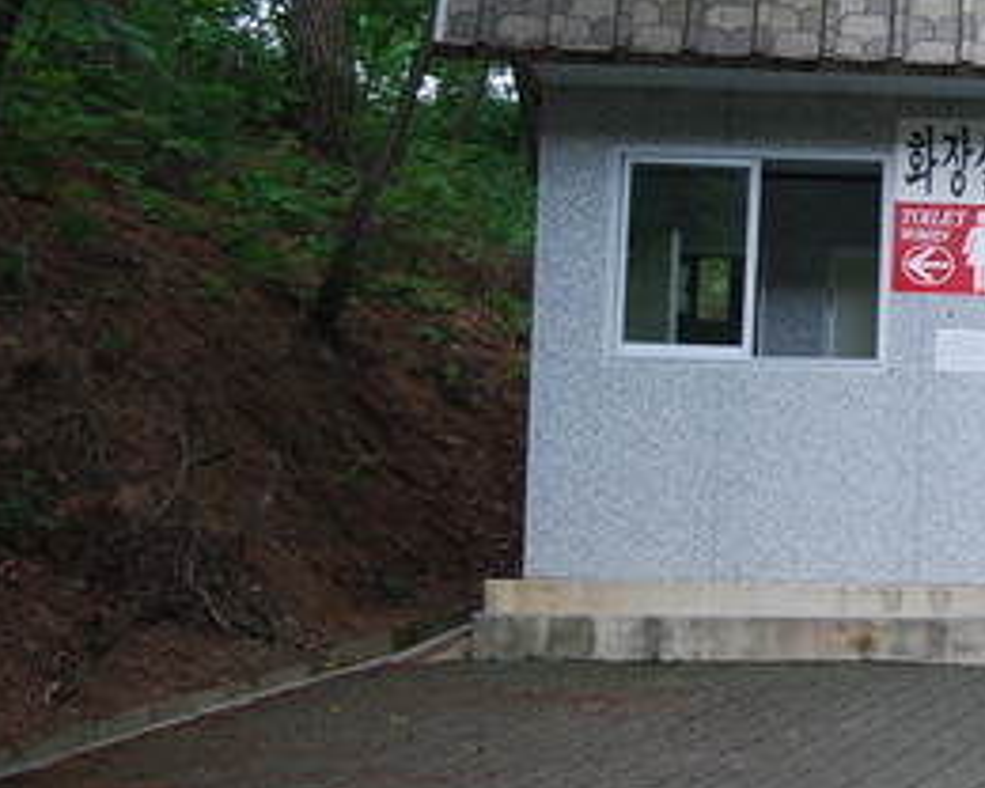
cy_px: 328
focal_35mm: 129
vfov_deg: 12.0
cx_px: 1226
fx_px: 3761
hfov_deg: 14.4
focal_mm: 34
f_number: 5.6
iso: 100
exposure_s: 1/20
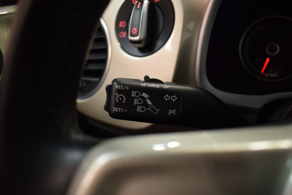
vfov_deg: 47.9
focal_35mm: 27
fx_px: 219
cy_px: 98
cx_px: 146
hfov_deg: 67.4
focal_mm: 18
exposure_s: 1/13
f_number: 3.5
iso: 500
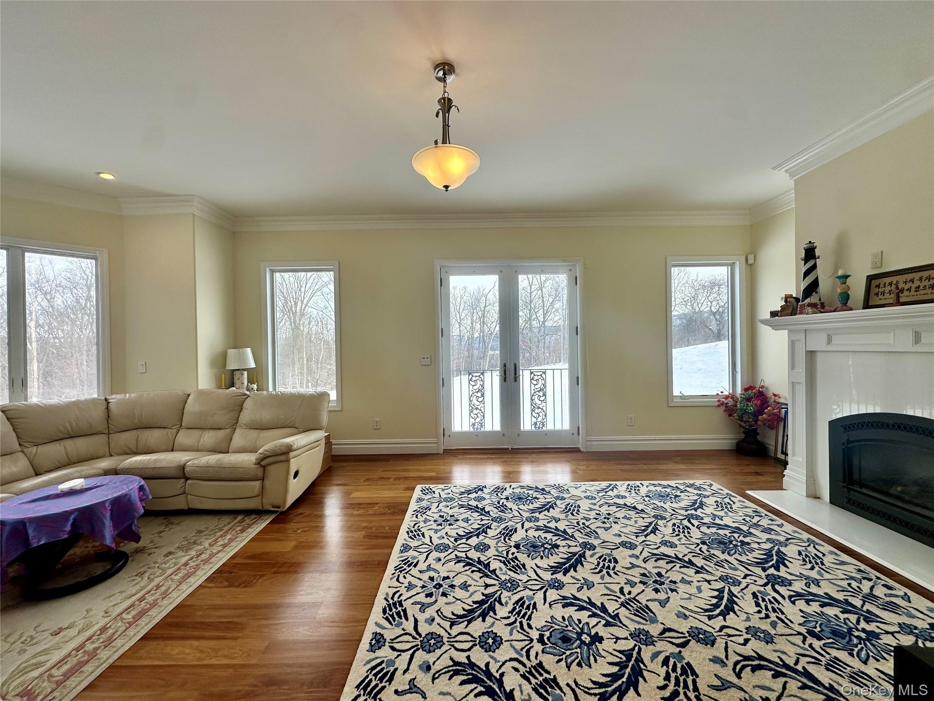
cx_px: 467
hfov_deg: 102.1
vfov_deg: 85.7
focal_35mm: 14
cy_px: 350
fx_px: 378
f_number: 2.2
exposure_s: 1/308
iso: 40
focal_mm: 2.22
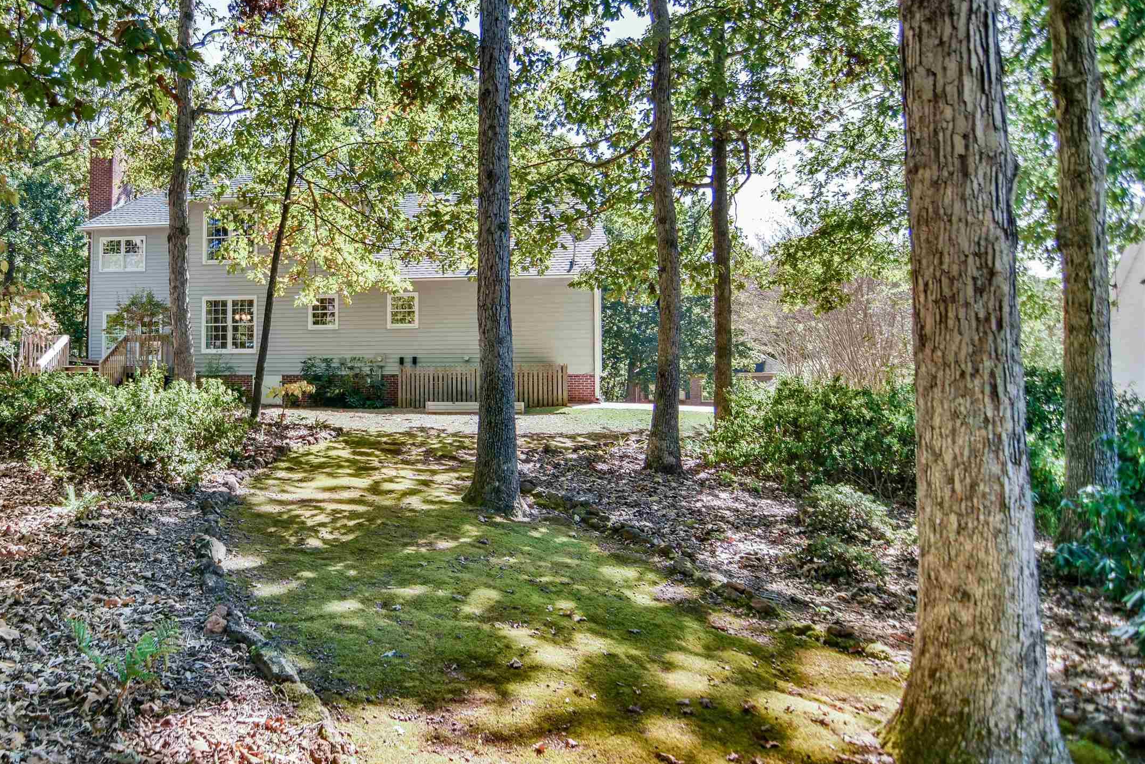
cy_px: 346
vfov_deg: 53.6
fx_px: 754
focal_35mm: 24
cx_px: 324
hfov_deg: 70.7
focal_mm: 11
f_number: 2.8
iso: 160
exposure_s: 1/320
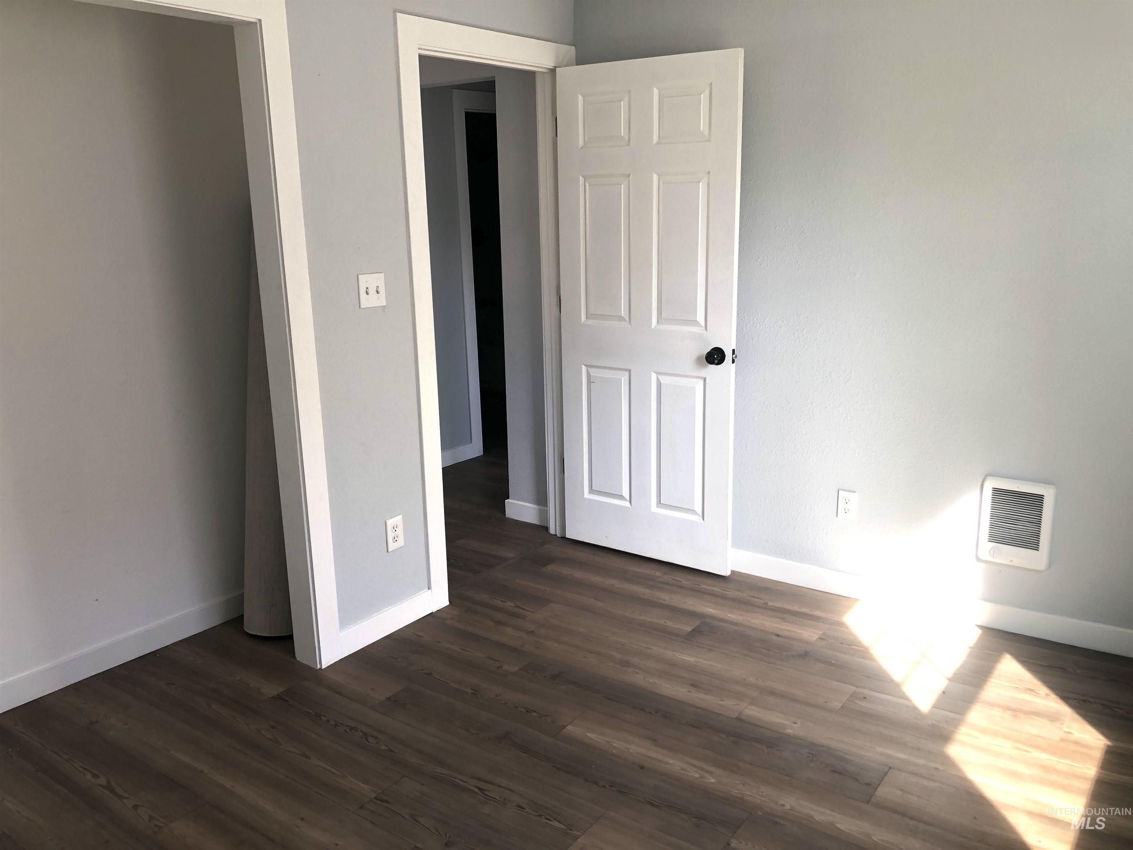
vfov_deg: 49.7
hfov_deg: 63.4
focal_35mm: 28
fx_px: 916
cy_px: 425
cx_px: 566
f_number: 1.8
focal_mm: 3.99
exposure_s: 1/120
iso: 64
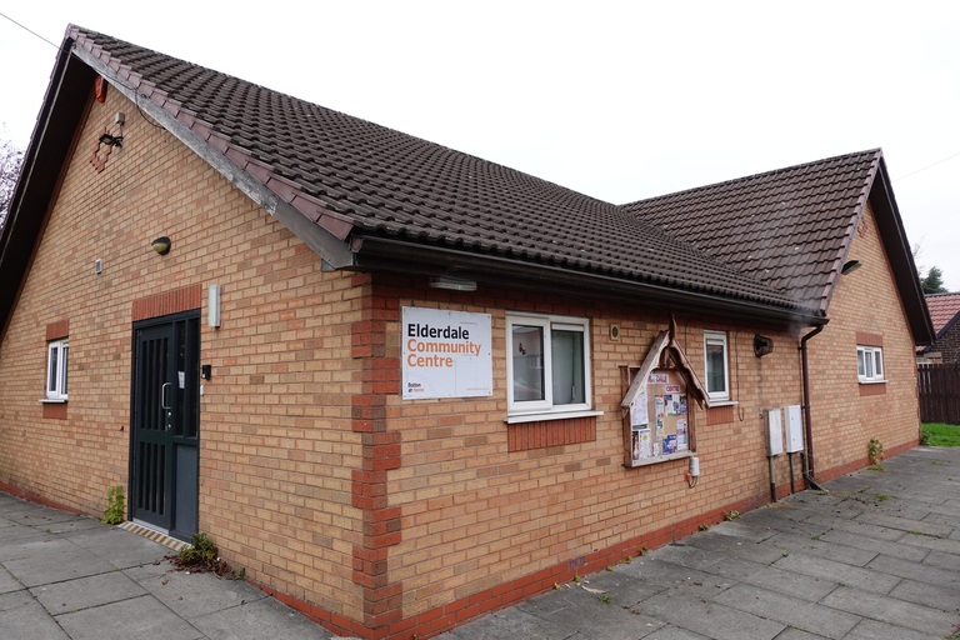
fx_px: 640
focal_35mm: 24
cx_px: 480
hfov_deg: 73.7
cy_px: 320
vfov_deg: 53.1
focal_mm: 9.4
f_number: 4
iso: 125
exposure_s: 1/100
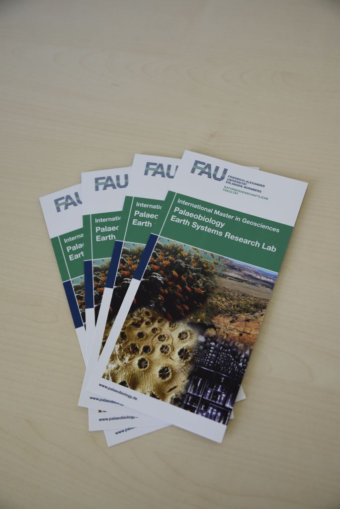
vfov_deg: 46.4
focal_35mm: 42
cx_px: 170
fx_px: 594
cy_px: 254
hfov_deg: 31.9
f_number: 3.5
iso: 800
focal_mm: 42
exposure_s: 1/60
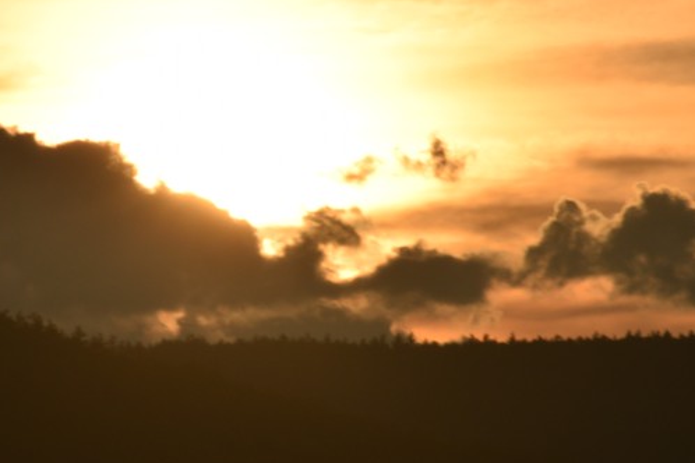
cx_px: 184
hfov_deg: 3.2
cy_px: 132
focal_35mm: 651
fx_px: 12567
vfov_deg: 2.1
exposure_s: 1/200
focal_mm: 200
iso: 100
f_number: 22
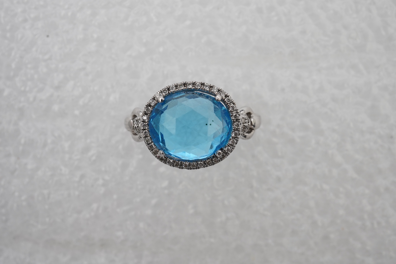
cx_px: 198
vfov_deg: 29.9
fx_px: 495
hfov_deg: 43.6
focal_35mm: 45
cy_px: 132
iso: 400
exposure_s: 1/125
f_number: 16
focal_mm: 30
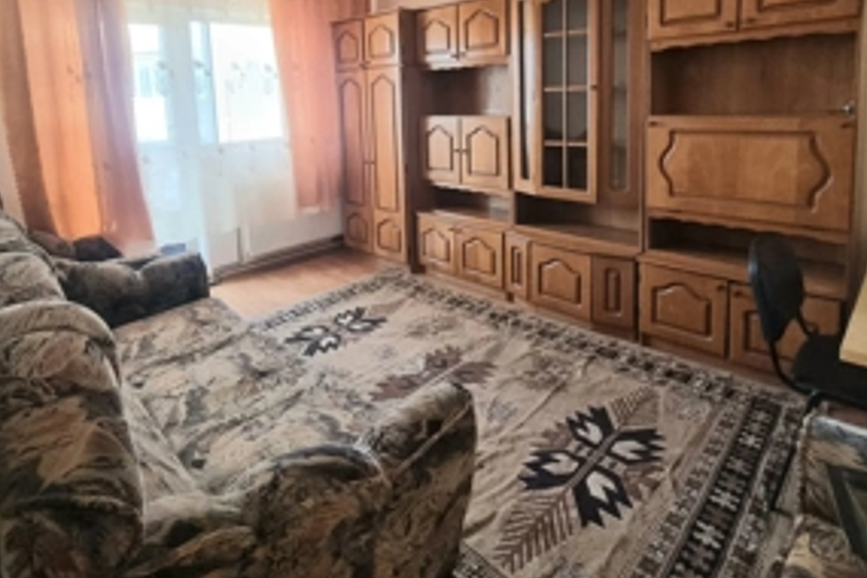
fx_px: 458
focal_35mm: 19
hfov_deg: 86.9
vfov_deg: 61.3
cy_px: 152
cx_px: 438
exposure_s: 1/50
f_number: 2.2
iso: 400
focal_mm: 2.2
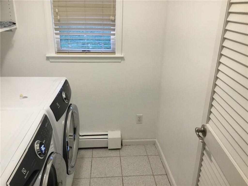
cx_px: 124
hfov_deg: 58.4
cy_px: 93
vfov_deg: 45.4
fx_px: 222
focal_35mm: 31
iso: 125
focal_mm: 3.3
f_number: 2.4
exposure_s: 1/33
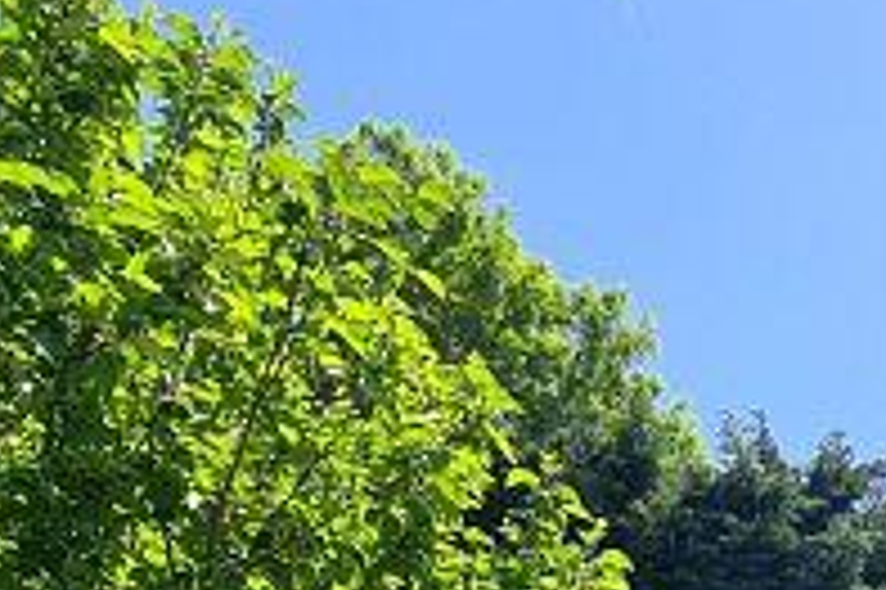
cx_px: 953
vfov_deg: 19.7
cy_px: 995
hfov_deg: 32.3
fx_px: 1352
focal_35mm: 55
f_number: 2.2
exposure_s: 1/1116
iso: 50
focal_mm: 2.2
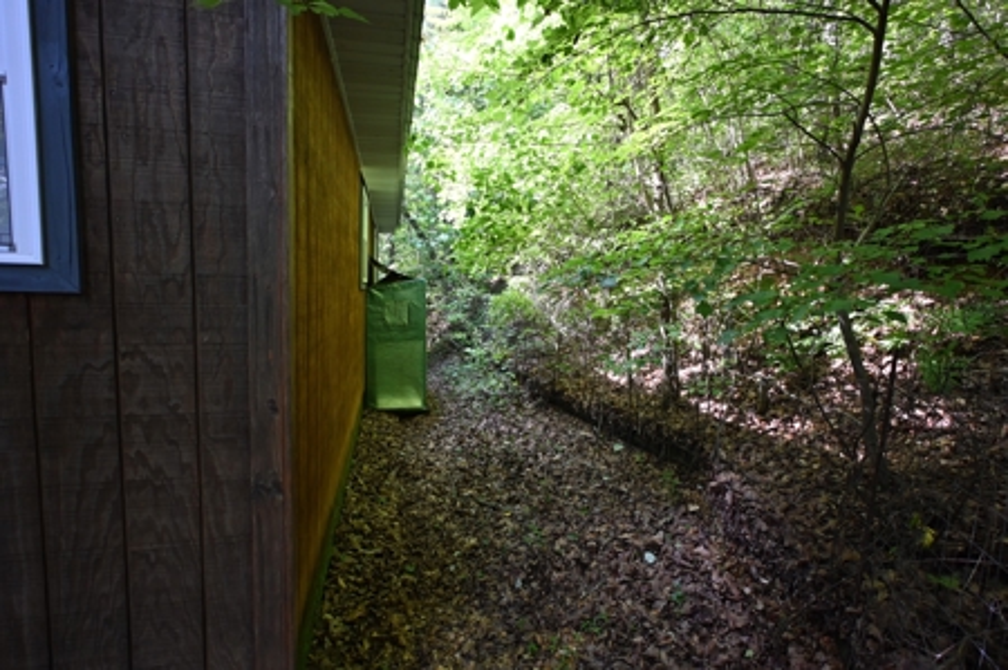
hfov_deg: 90.1
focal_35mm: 18
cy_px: 335
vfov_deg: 67.3
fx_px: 503
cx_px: 504
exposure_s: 1/125
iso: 500
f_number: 3.5
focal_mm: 12
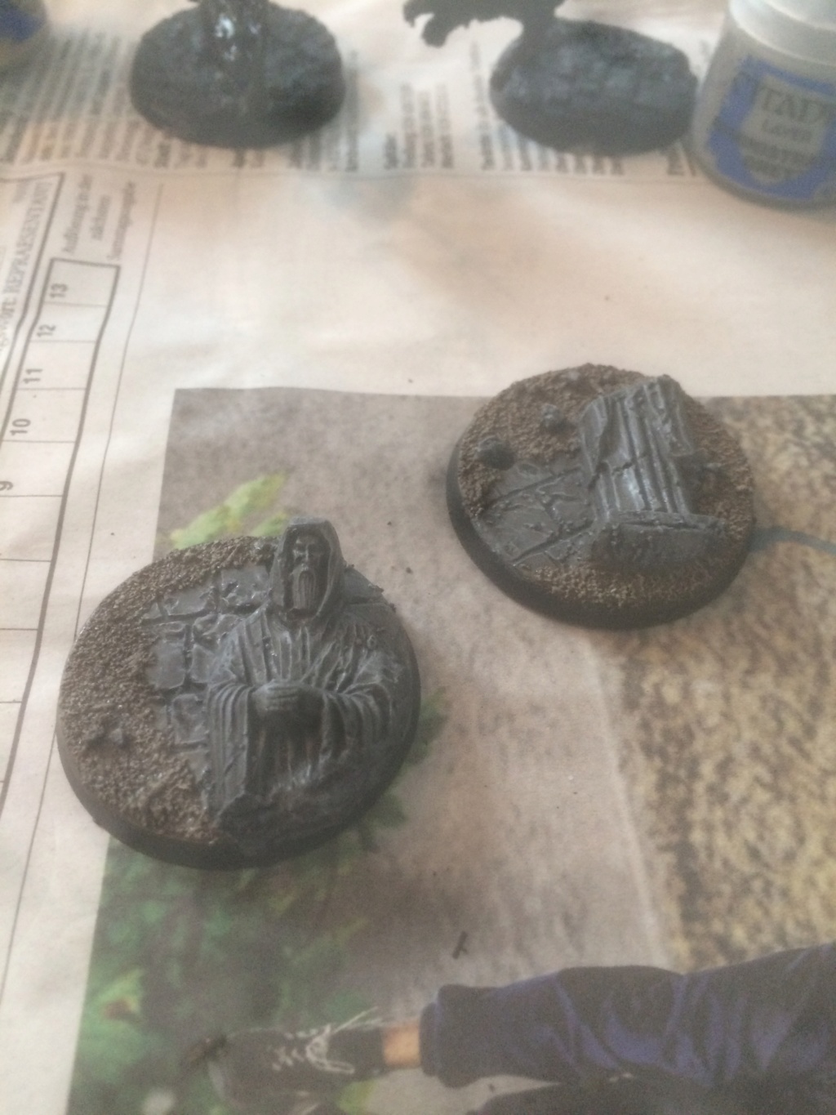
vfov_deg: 61.7
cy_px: 558
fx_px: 934
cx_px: 418
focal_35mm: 29
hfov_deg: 48.2
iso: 200
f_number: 2.2
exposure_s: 1/33
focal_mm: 4.15
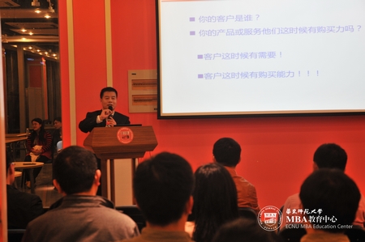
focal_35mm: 82
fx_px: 836
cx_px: 182
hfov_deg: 24.6
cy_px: 121
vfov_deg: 16.5
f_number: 4.5
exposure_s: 1/30
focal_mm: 55
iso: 400
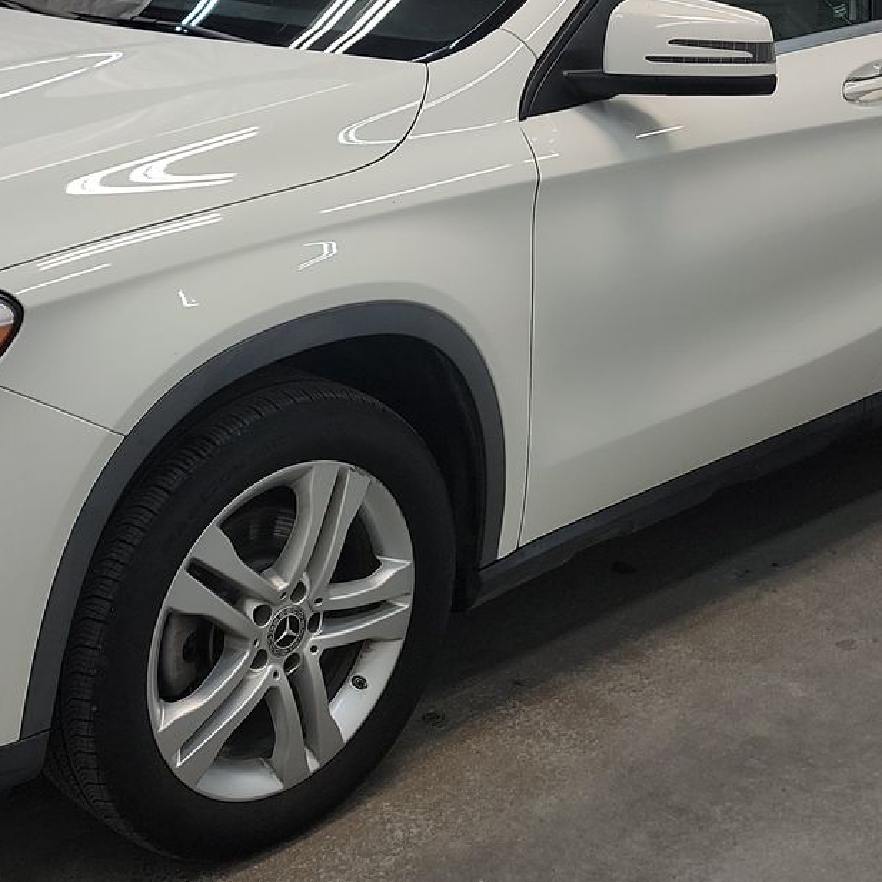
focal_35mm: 55
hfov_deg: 30.8
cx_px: 266
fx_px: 1585
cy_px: 446
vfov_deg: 31.1
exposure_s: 1/59
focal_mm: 6.7
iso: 66
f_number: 1.8
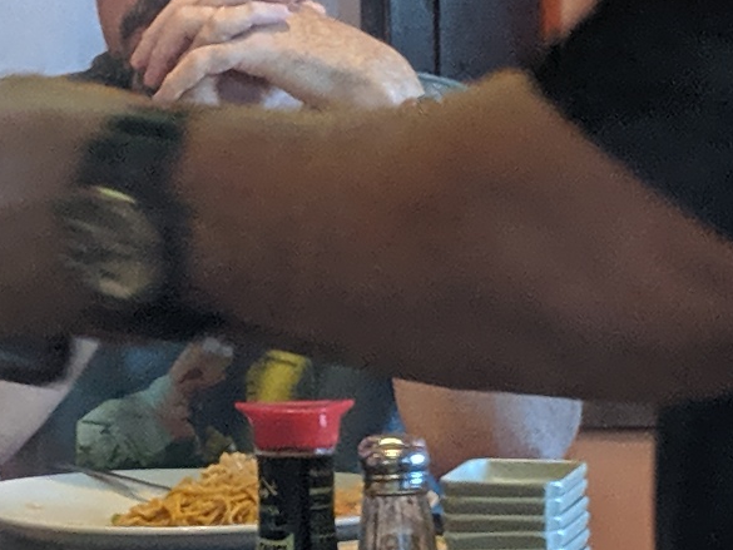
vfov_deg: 8.0
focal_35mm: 186
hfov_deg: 10.5
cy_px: 183
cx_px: -35
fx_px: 3939
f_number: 1.8
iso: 526
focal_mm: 4.44
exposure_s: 1/40.1
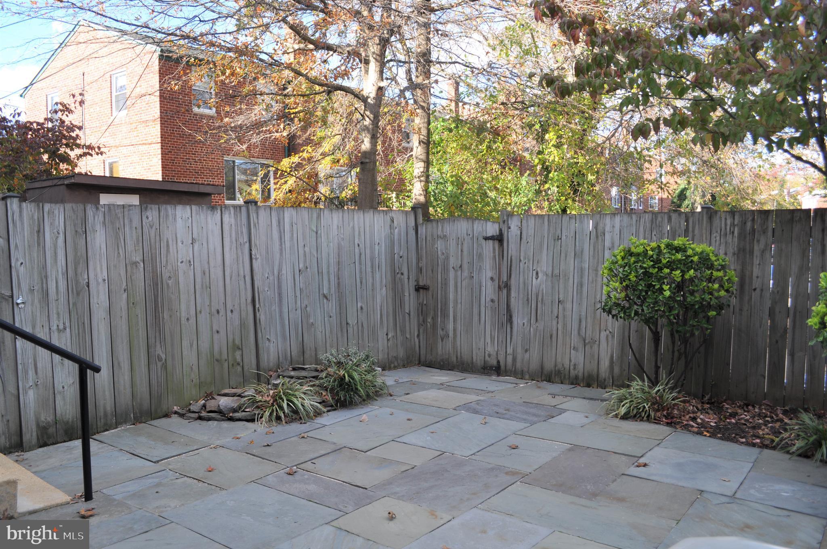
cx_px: 414
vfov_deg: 47.8
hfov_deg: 67.4
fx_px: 619
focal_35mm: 27
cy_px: 274
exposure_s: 1/125
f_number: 5.6
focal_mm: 18
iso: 200
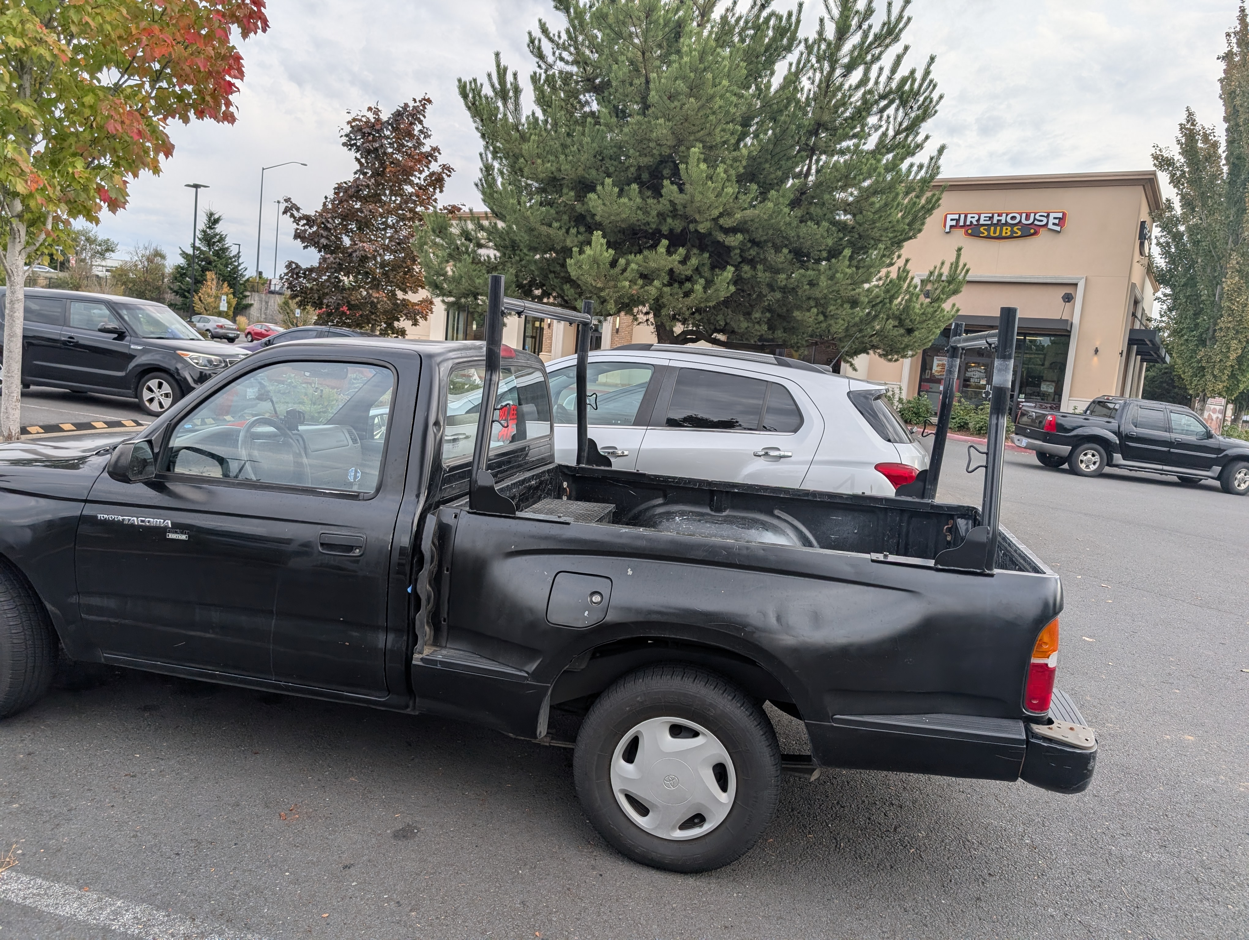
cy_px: 470
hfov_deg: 71.5
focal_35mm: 24
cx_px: 624
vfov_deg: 56.9
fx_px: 867
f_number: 1.68
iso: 22
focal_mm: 6.9
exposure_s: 1/501
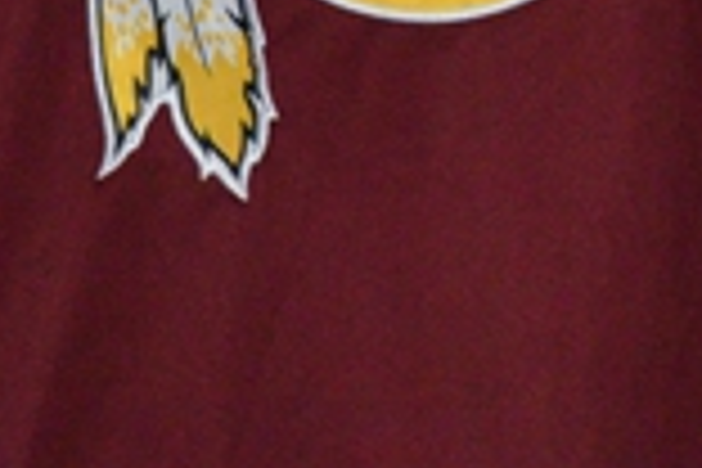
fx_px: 7487
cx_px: 976
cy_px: -189
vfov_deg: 3.6
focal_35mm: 384
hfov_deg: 5.3
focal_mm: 50
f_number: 4.8
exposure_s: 1/20
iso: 4000
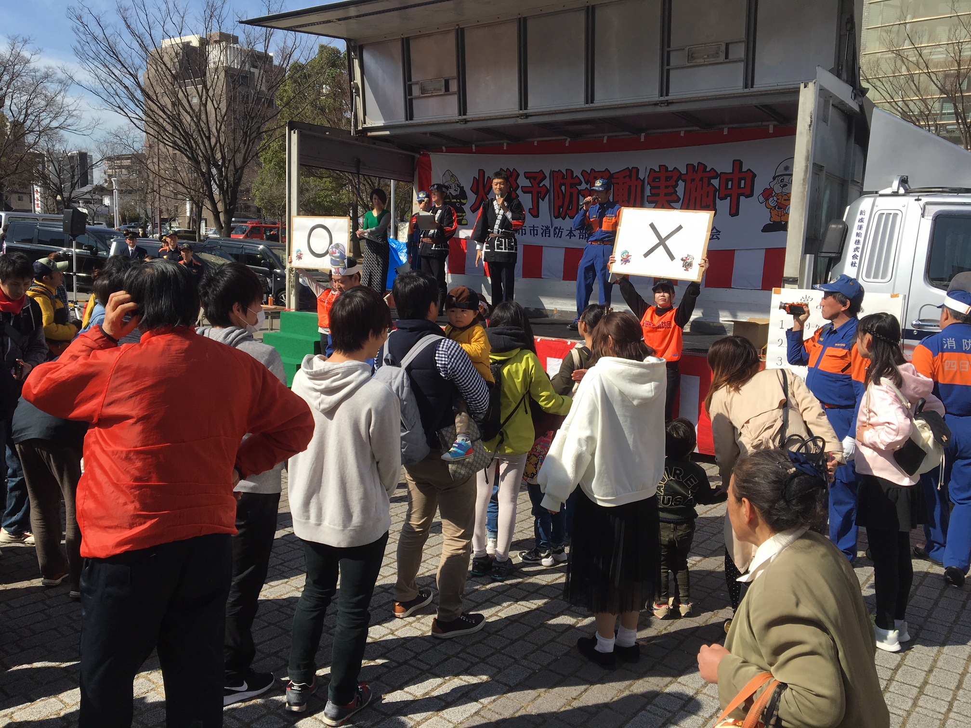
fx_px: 813
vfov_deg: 48.2
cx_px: 486
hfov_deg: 61.7
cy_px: 364
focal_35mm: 29
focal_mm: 4.15
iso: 25
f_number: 2.2
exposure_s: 1/1709
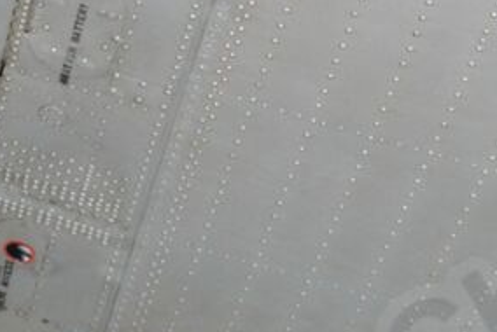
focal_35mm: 162
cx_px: 511
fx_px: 2239
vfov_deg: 8.5
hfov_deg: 12.5
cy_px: 308
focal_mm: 24
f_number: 4
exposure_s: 1/60
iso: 1600
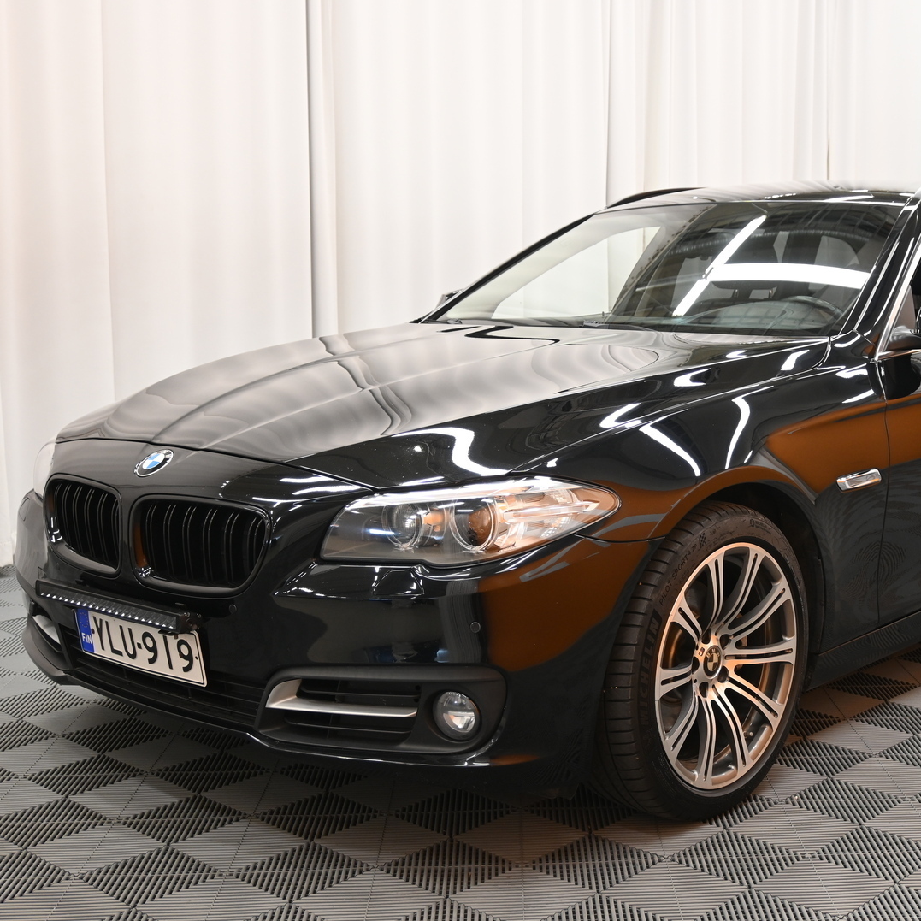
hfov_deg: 35.7
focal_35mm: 47
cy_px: 461
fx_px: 1414
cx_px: 617
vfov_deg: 36.1
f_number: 4.2
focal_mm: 24.5
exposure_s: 1/40
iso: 450
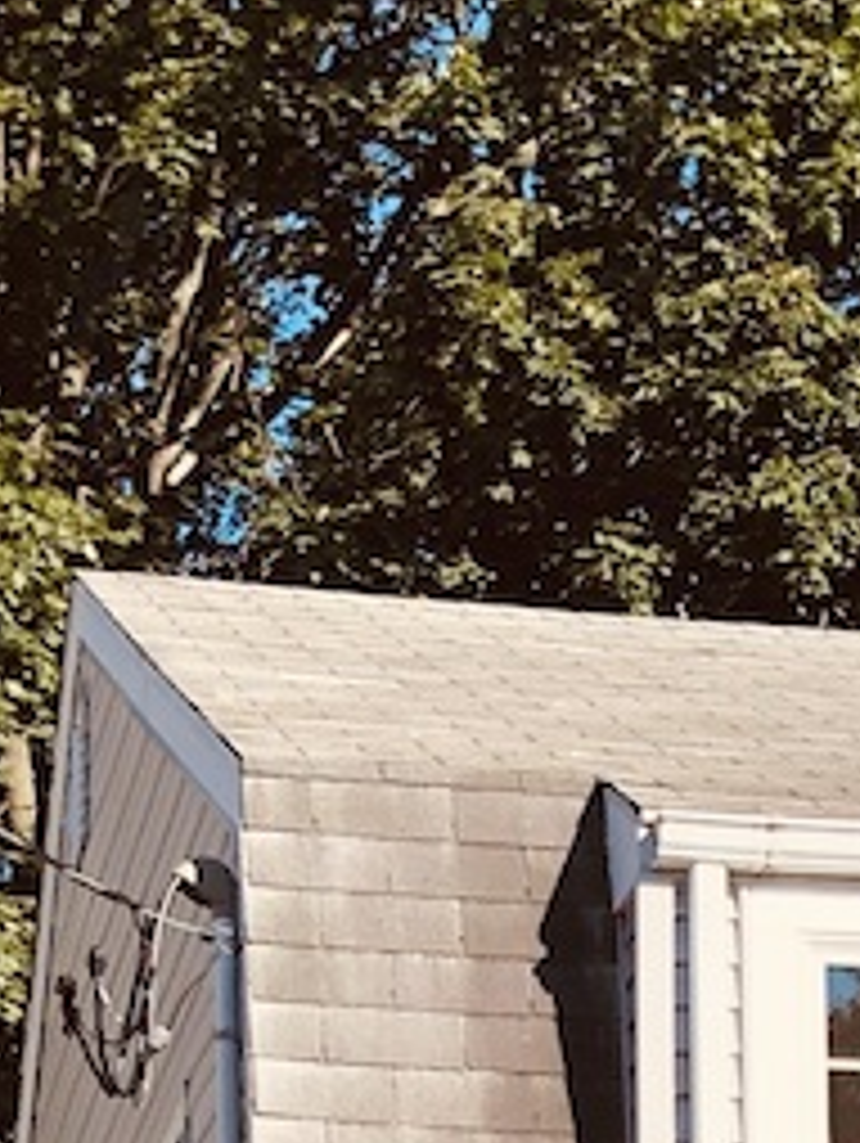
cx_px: 644
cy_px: 2394
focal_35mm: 141
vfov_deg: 12.2
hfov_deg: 10.5
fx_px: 4663
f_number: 1.8
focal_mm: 3.99
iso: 20
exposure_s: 1/1279
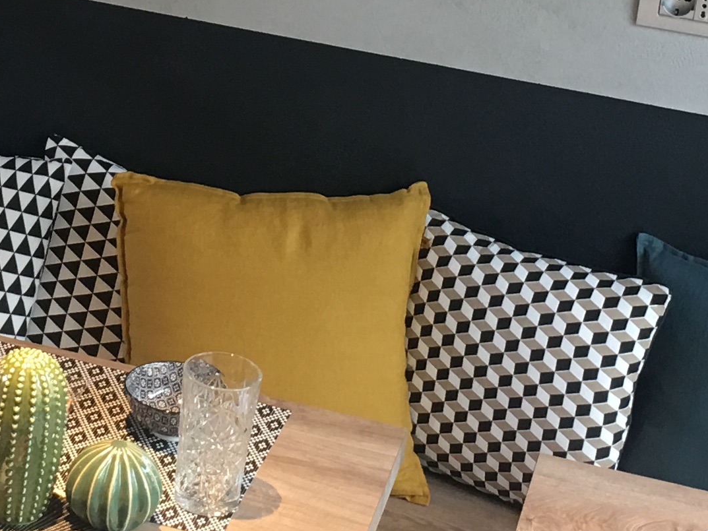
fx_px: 2230
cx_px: 162
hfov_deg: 17.9
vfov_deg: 13.4
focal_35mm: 109
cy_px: -11
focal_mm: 4.15
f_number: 2.2
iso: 40
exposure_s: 1/17
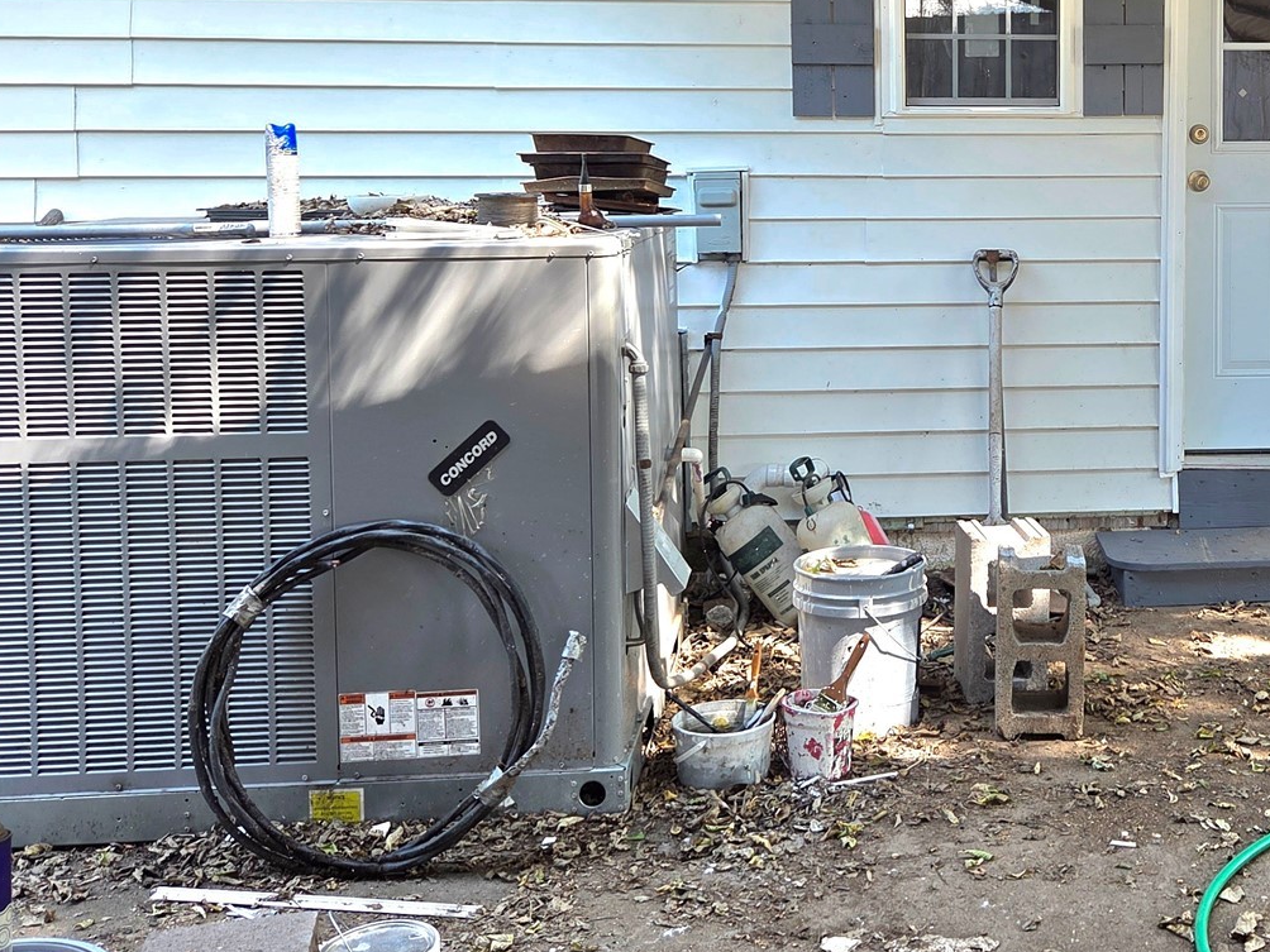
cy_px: 248
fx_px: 1614
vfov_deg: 32.3
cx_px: 1014
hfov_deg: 41.1
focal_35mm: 44
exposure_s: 1/123
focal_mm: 5.4
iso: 25
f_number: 1.8
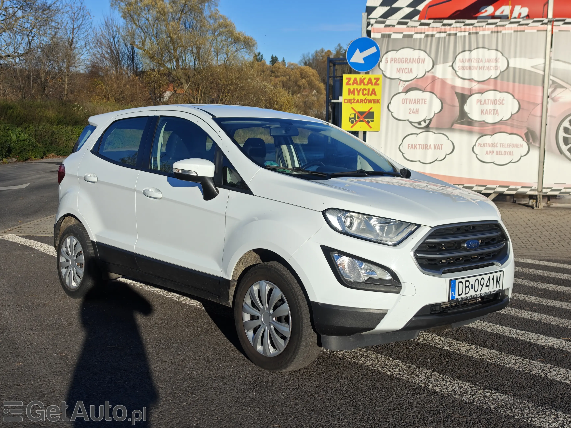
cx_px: 286
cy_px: 214
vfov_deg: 35.1
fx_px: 676
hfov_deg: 45.8
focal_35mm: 41
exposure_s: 1/2456
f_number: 2
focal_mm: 8.72
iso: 50
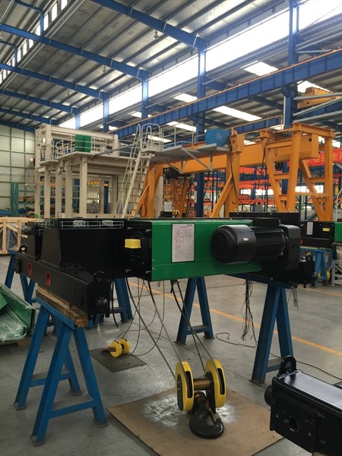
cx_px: 171
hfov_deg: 48.2
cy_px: 228
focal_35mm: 29
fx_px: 382
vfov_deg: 61.7
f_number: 2.2
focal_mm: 4.15
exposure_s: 1/30
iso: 32
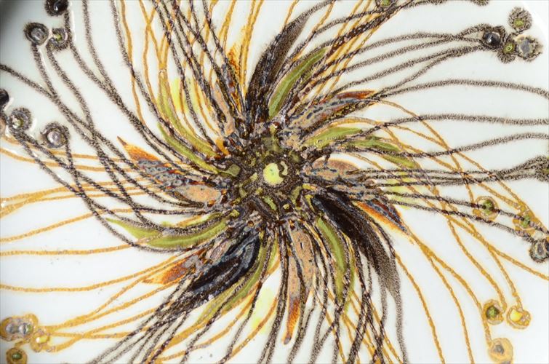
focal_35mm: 69
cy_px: 182
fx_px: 1050
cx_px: 274
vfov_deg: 19.6
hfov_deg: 29.3
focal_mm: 46
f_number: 9
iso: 640
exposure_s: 1/80
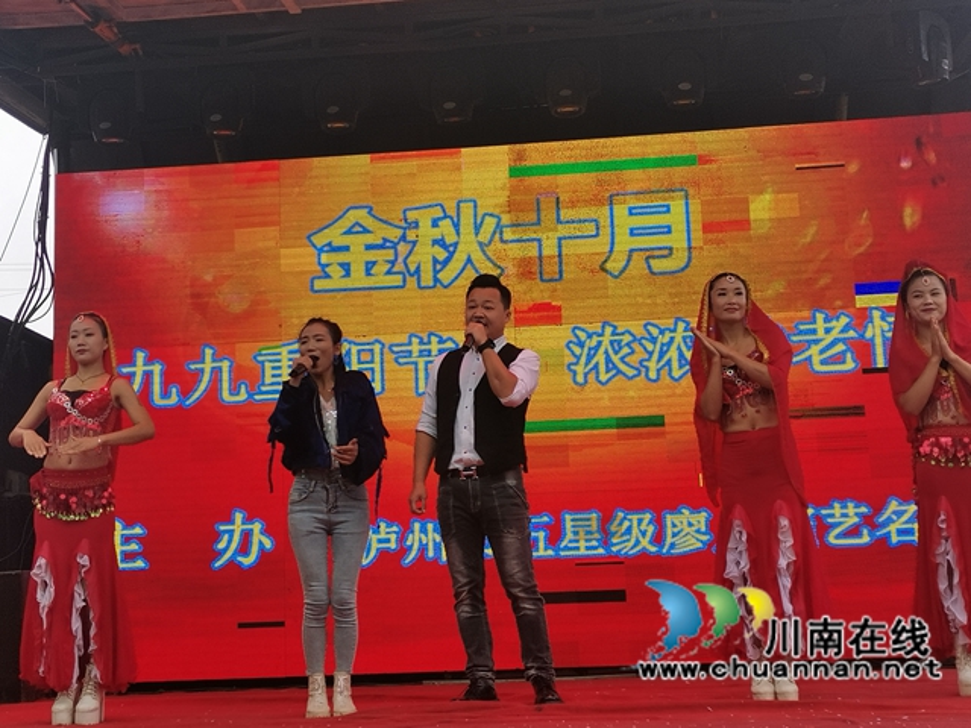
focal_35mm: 52
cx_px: 486
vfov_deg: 28.0
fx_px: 1459
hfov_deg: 36.8
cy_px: 364
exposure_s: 1/218
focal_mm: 4.75
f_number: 1.8
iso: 50
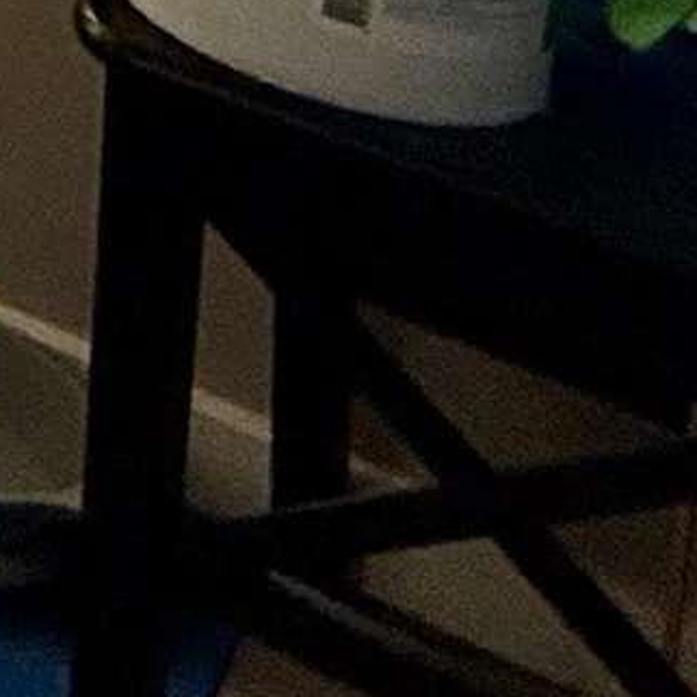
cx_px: -1965
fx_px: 2688
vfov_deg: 10.7
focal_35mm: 118
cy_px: -1329
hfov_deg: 8.6
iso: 64
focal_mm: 2.22
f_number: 2.2
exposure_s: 1/134
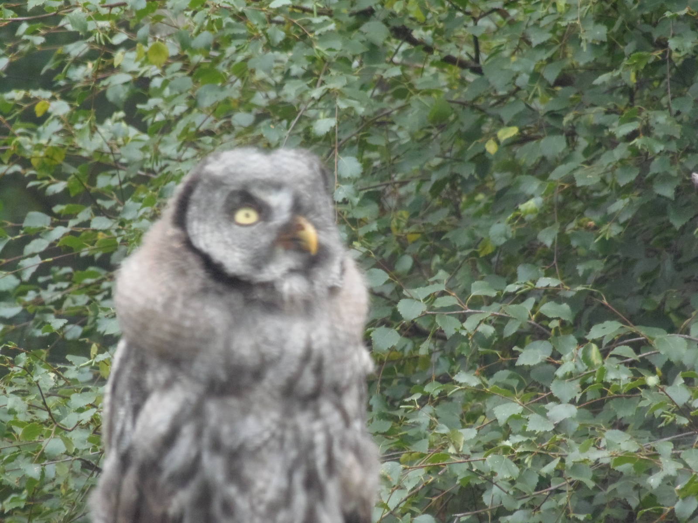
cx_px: 349
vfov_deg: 2.5
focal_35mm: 588
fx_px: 11856
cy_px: 262
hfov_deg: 3.4
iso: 320
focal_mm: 109
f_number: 5
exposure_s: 1/200
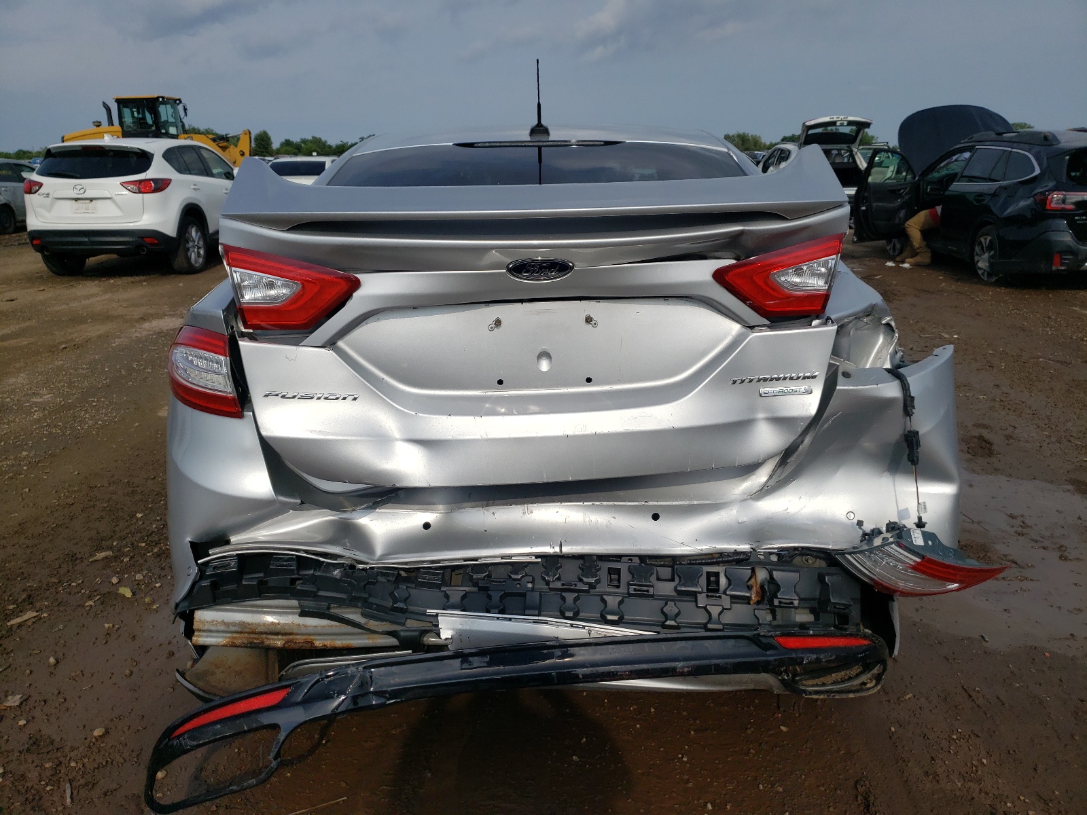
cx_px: 544
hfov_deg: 67.3
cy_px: 408
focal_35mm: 26
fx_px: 816
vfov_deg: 53.1
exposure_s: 1/10000
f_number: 1.5
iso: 50
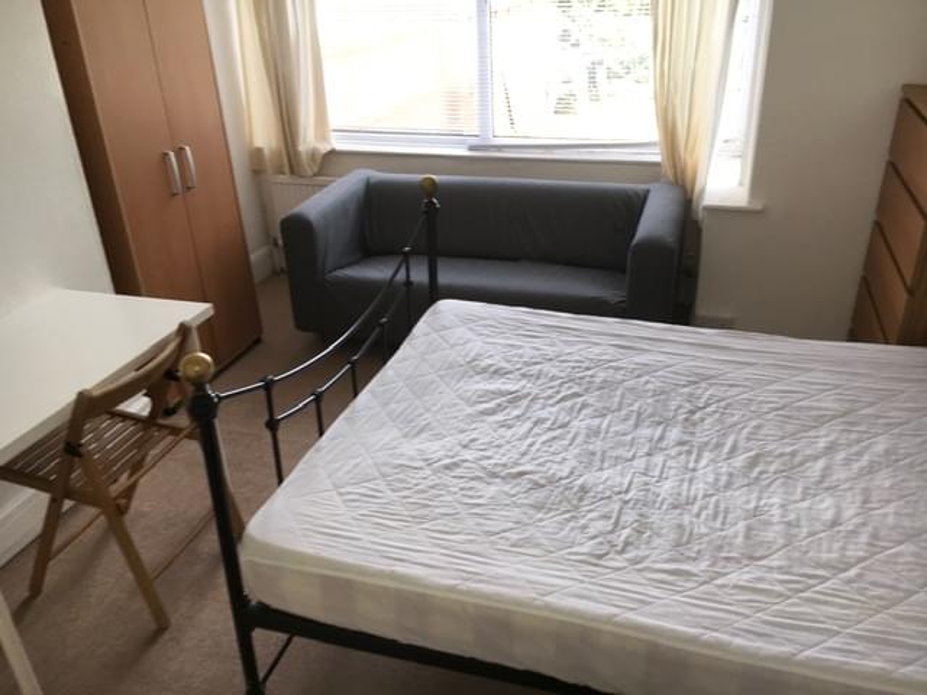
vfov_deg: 48.2
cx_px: 464
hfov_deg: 61.7
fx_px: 777
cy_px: 348
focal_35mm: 29
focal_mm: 4.15
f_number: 2.2
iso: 32
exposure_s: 1/50
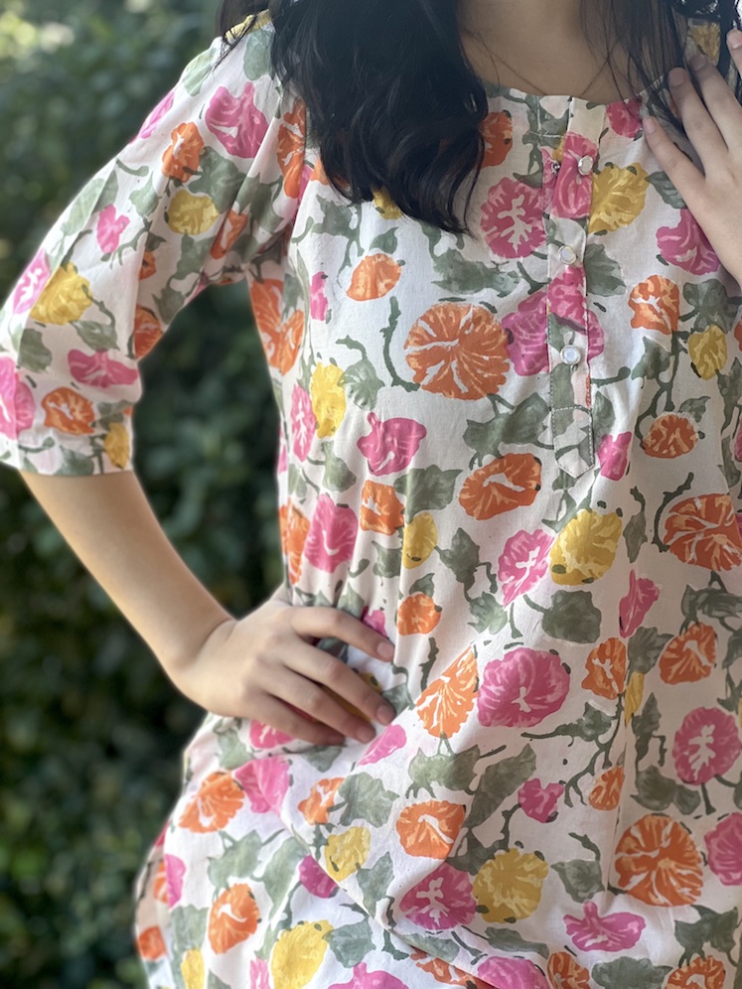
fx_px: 2201
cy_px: 494
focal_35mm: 77
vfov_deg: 25.3
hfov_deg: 19.1
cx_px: 371
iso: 64
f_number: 2.8
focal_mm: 9
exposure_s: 1/121
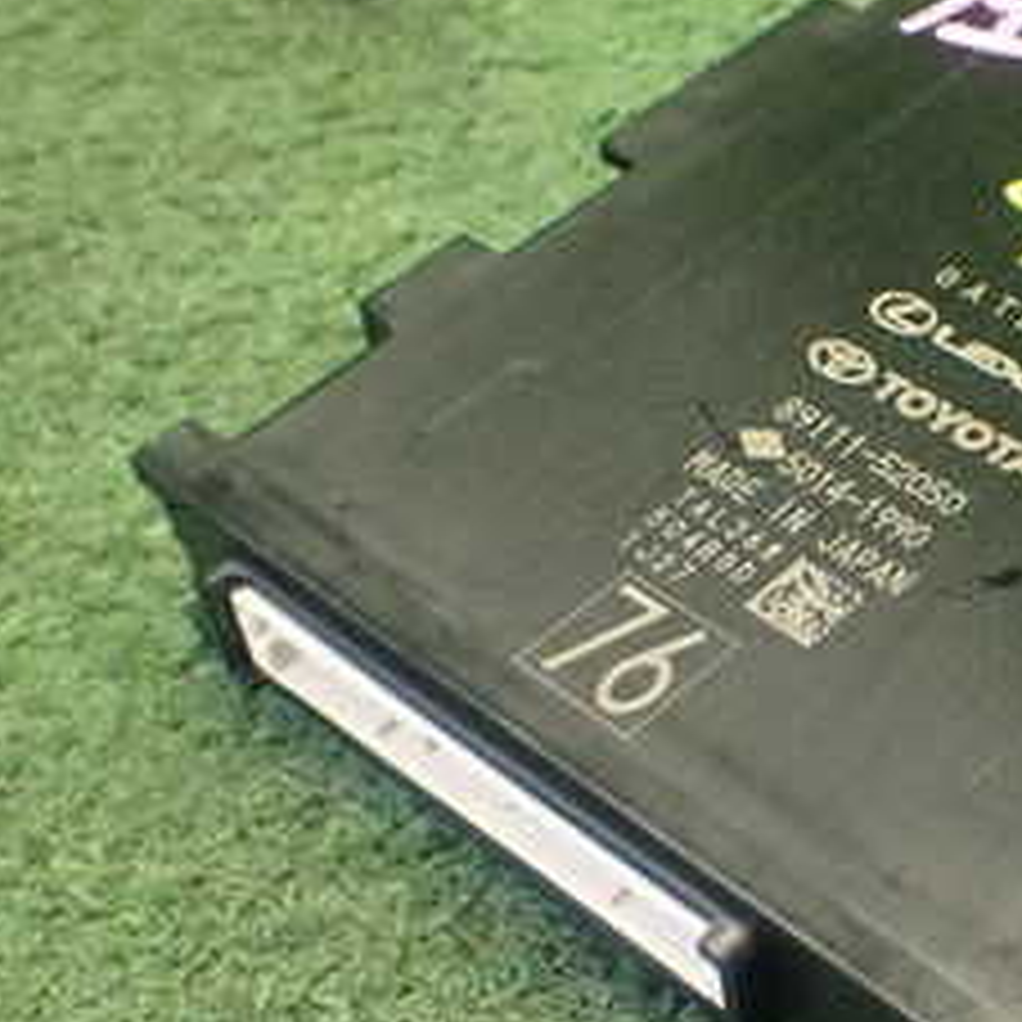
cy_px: 545
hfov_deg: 23.9
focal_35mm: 70
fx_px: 2338
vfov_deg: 24.7
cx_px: 954
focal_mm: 5.4
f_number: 2.3
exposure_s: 1/125
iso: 800
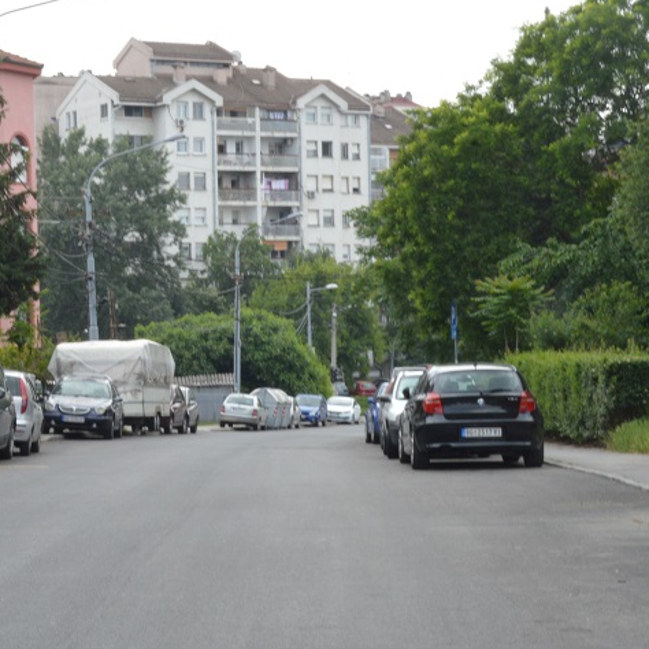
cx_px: 144
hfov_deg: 16.9
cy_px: 438
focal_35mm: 102
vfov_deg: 17.0
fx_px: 2164
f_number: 29
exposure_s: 1/30
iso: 400
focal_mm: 38
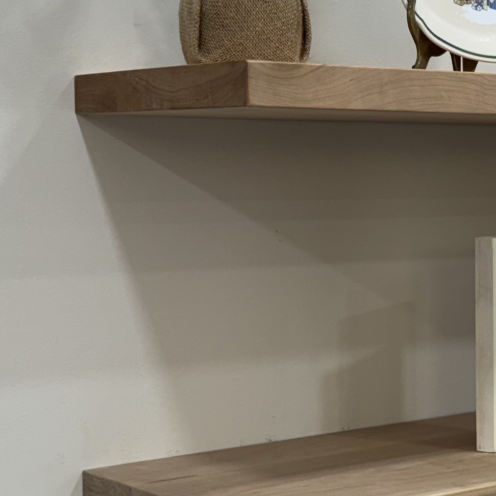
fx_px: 1427
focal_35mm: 88
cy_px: 252
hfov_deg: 19.1
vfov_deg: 19.7
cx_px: 518
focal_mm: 6.76
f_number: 1.78
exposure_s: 1/120
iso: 64
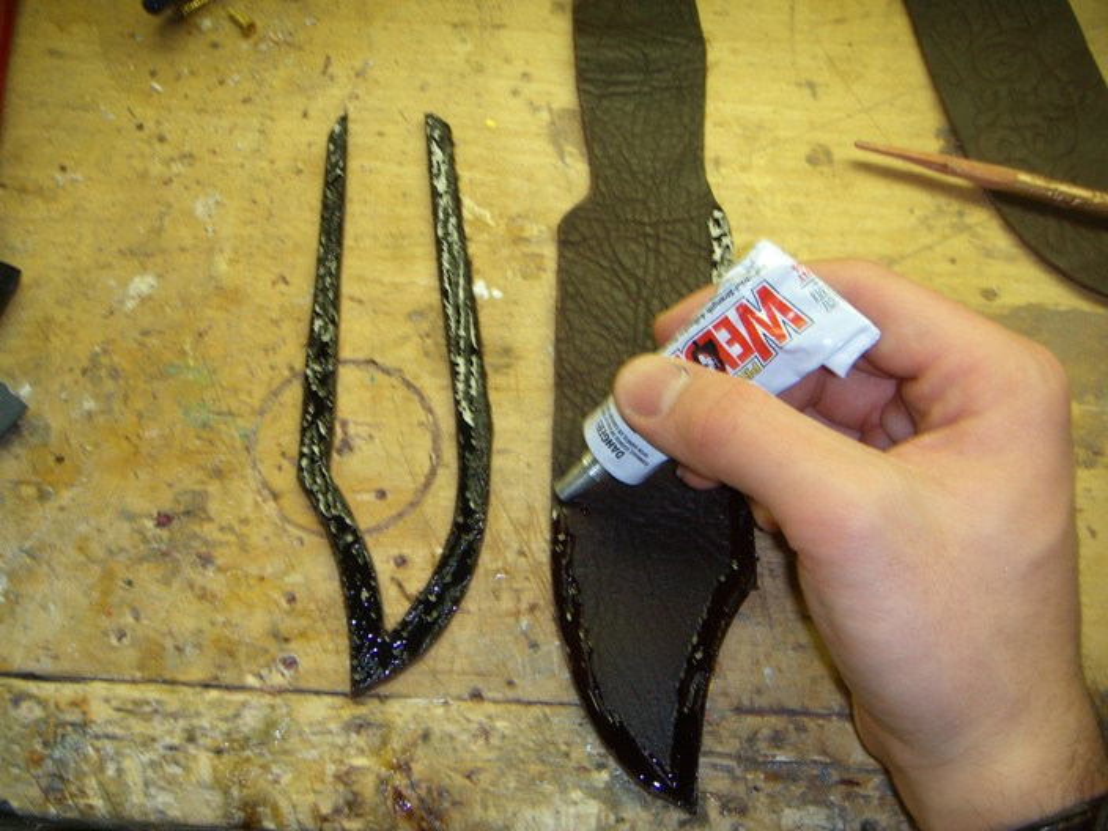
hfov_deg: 49.0
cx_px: 554
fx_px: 1216
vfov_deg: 37.7
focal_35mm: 38
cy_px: 416
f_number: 3.5
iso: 64
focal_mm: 6.4
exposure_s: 1/30.3
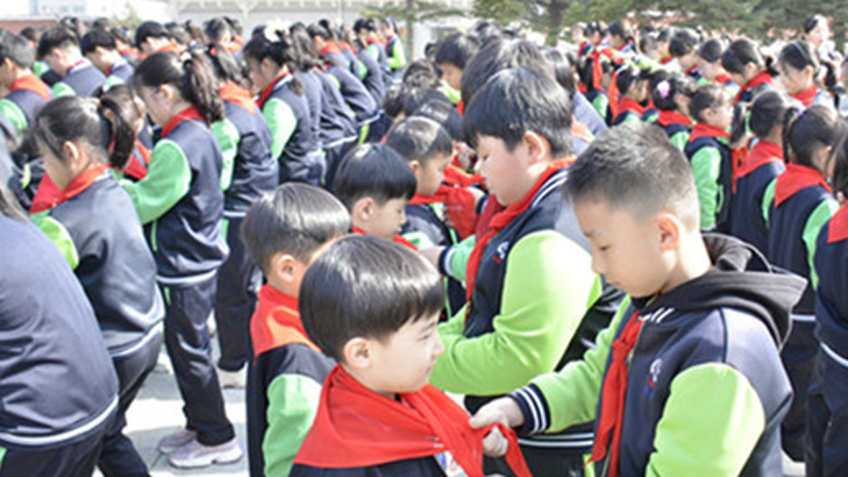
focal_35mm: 40
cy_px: 205
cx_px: 453
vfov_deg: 29.7
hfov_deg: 50.4
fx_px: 900
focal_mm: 22
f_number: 7.1
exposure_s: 1/200
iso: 400
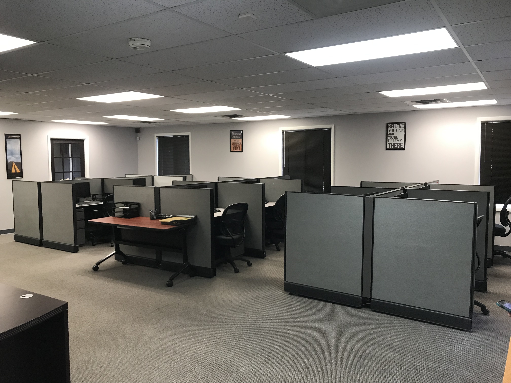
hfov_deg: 63.4
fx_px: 413
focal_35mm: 28
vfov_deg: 49.7
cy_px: 192
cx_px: 256
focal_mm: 3.99
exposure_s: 1/30
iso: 40
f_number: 1.8
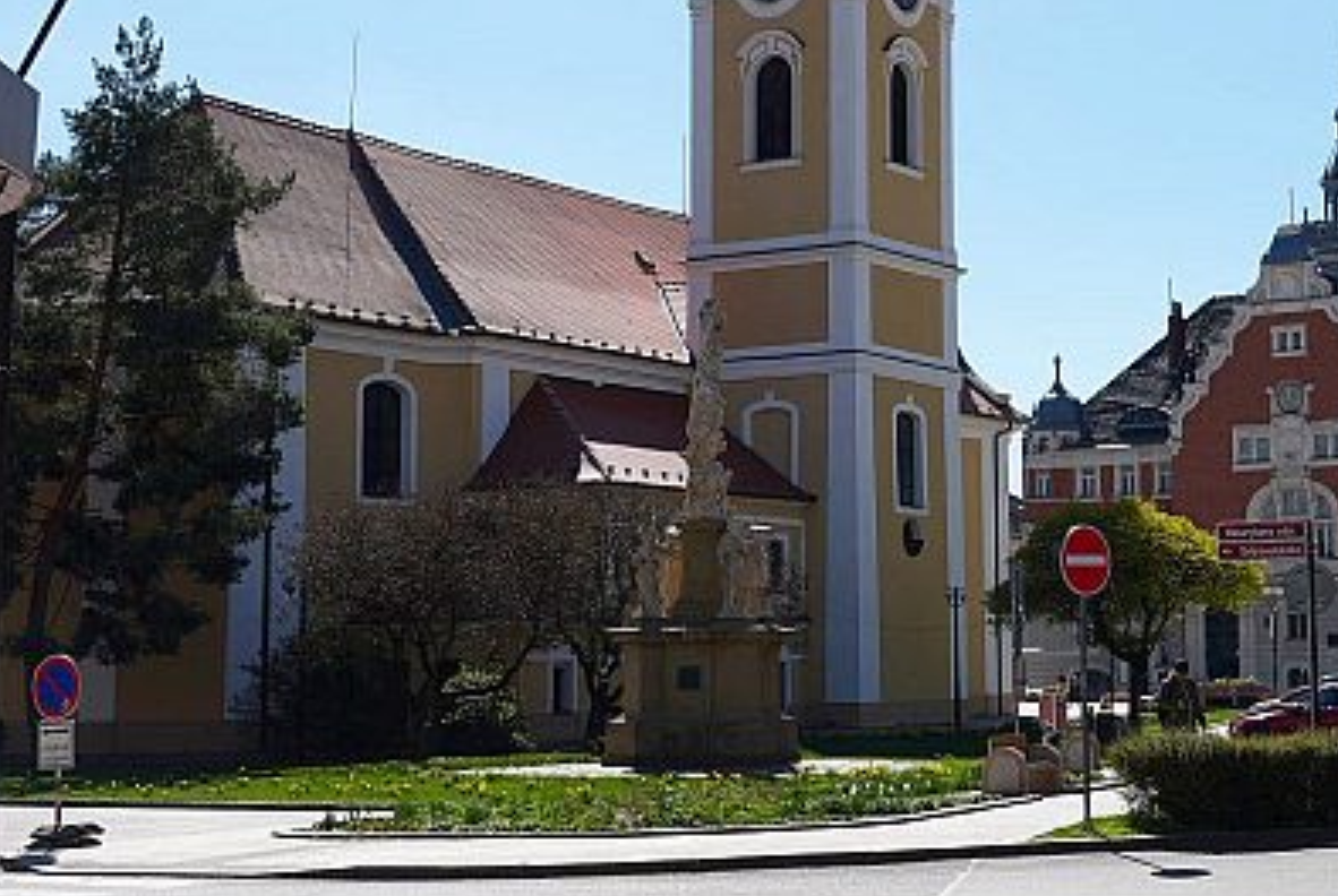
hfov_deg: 29.6
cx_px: 998
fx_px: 2494
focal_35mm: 67
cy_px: 277
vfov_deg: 20.3
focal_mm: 33
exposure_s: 1/320
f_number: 7.1
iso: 100
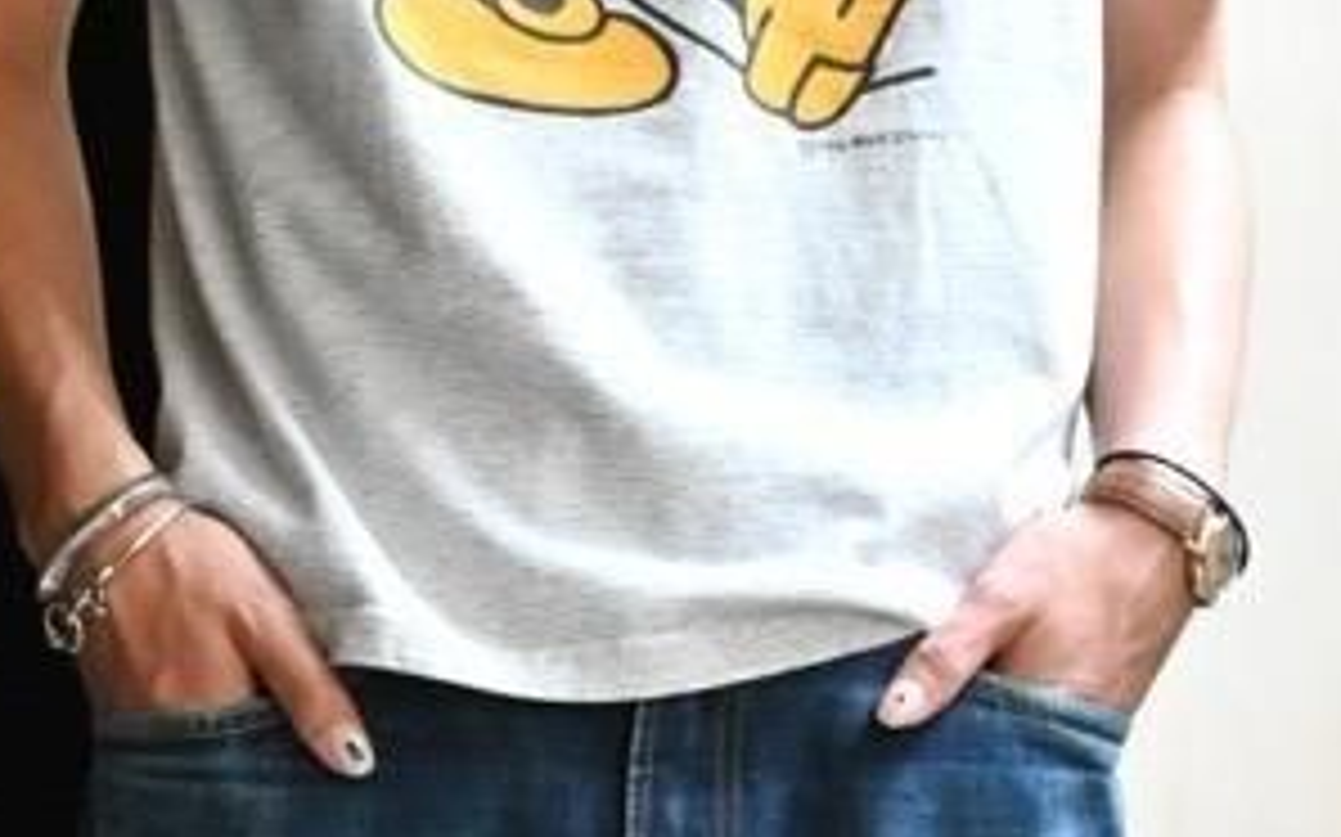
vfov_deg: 7.8
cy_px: 1652
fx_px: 5882
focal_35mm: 161
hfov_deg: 13.0
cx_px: 580
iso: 8000
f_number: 5.6
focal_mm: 49
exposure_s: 1/100
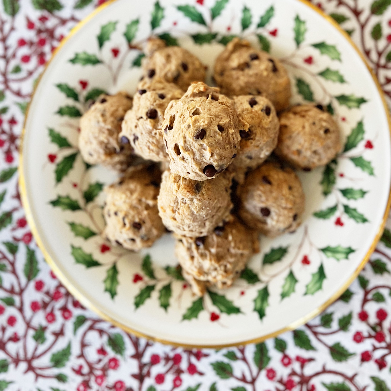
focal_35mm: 33
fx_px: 422
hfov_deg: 49.7
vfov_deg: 49.4
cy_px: 152
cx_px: 200
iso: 500
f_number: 1.6
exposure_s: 1/60
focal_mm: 5.1
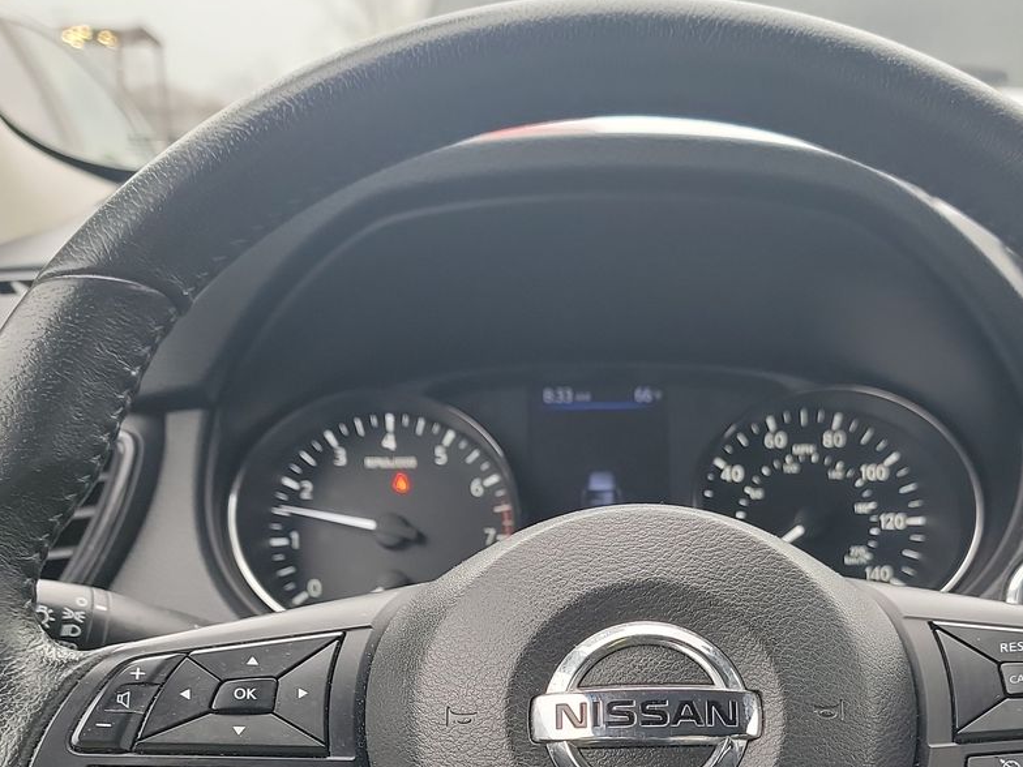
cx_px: 647
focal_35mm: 49
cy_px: 663
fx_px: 1448
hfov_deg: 38.6
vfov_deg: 28.7
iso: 110
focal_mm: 6.7
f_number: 1.8
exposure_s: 1/59
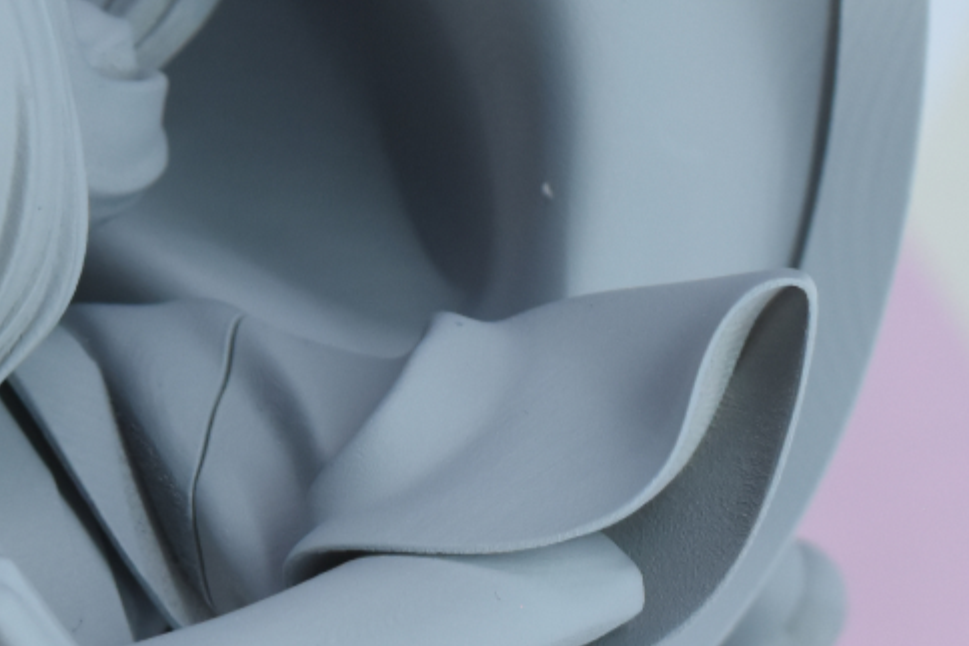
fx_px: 6219
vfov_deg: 5.9
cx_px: -12
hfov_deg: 8.9
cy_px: 592
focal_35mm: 231
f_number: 8
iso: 640
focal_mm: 46
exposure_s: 1/200
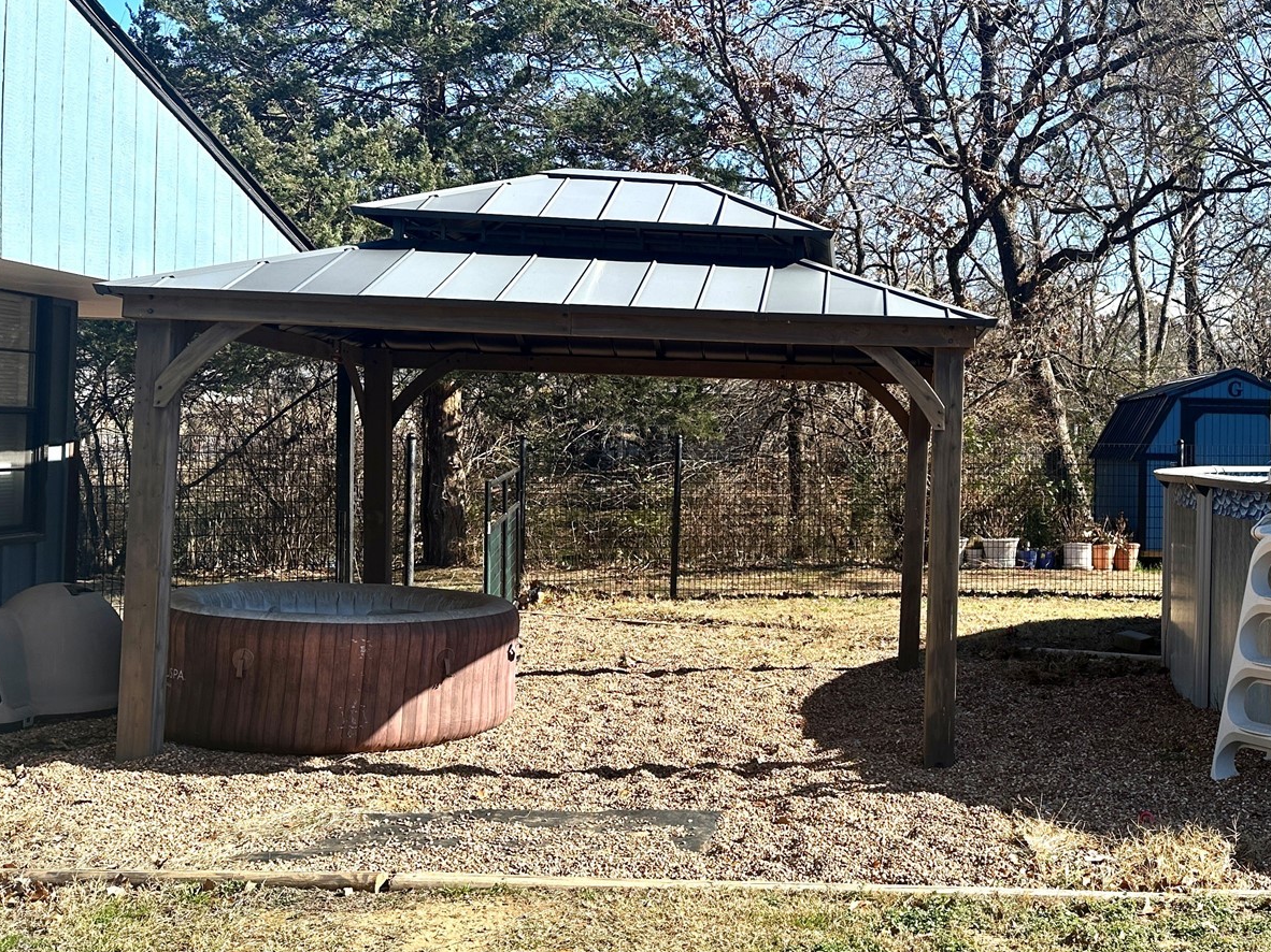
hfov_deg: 45.6
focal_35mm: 39
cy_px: 412
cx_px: 1003
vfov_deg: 36.7
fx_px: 1432
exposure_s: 1/2028
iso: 80
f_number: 1.78
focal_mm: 6.86
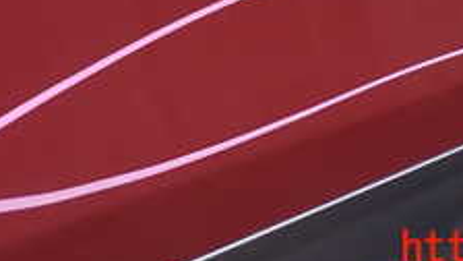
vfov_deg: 14.7
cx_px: 248
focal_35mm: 73
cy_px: -191
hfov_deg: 29.0
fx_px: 896
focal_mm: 4.5
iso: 100
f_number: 2.8
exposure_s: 1/125
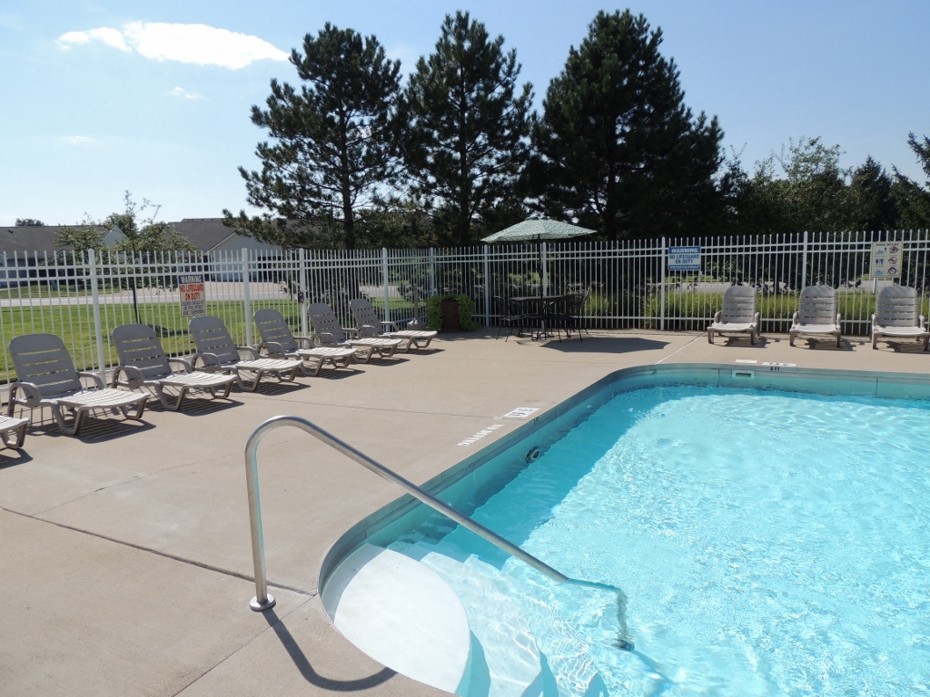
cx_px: 465
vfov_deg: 56.8
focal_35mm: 24
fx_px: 645
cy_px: 348
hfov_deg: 71.6
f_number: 3.3
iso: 100
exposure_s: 1/1250
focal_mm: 4.3
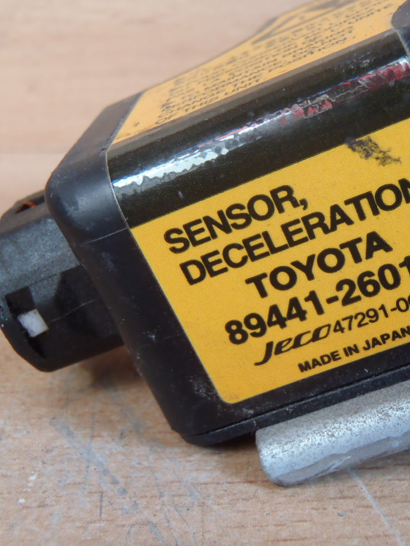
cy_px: 270
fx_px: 790
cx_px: 274
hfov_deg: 28.9
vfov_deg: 38.2
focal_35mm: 50
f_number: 4.7
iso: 200
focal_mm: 6.64
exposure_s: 1/40
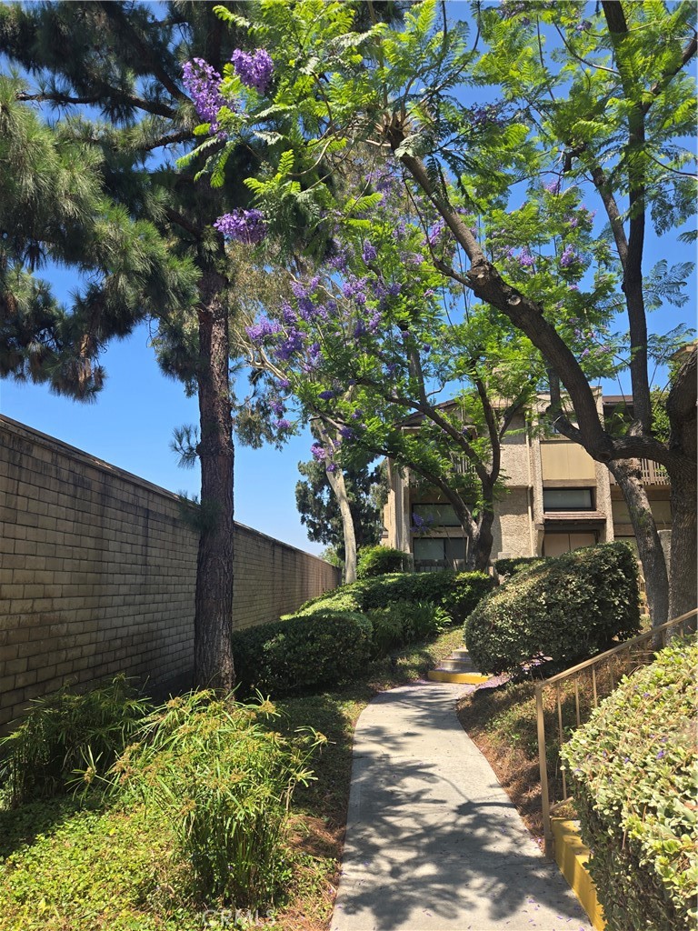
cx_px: 349
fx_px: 618
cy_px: 466
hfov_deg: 58.9
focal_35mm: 23
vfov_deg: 73.9
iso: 25
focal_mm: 5.4
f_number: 1.8
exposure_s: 1/992
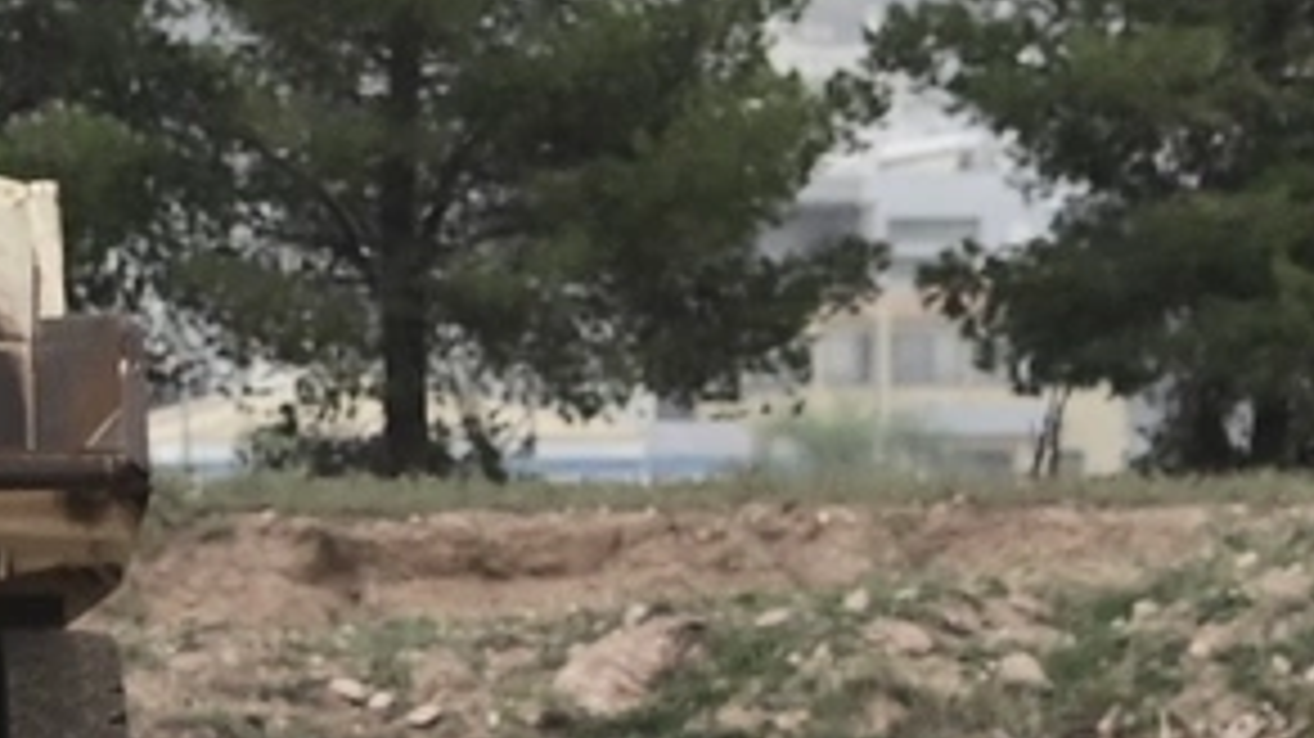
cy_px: 673
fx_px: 16230
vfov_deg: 2.6
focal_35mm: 466
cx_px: 68
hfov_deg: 4.6
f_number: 6.3
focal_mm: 200
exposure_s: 1/200
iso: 400
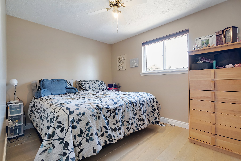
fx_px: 107
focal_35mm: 16
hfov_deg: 96.7
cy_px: 80
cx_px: 120
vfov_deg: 73.7
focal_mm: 16
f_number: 8
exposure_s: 1/3
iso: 1600
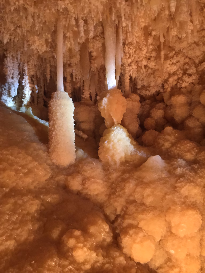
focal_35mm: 29
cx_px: 102
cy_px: 136
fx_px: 229
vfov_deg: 61.7
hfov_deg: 48.2
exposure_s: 1/10
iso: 125
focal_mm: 4.15
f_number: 2.2
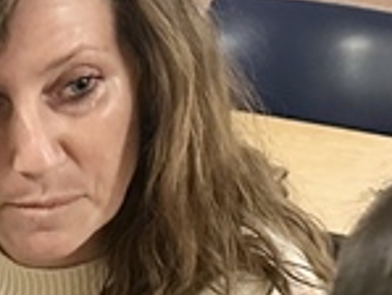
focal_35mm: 165
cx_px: -381
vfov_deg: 8.8
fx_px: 1870
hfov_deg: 10.9
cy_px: 435
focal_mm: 6.86
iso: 640
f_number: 1.78
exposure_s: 1/40
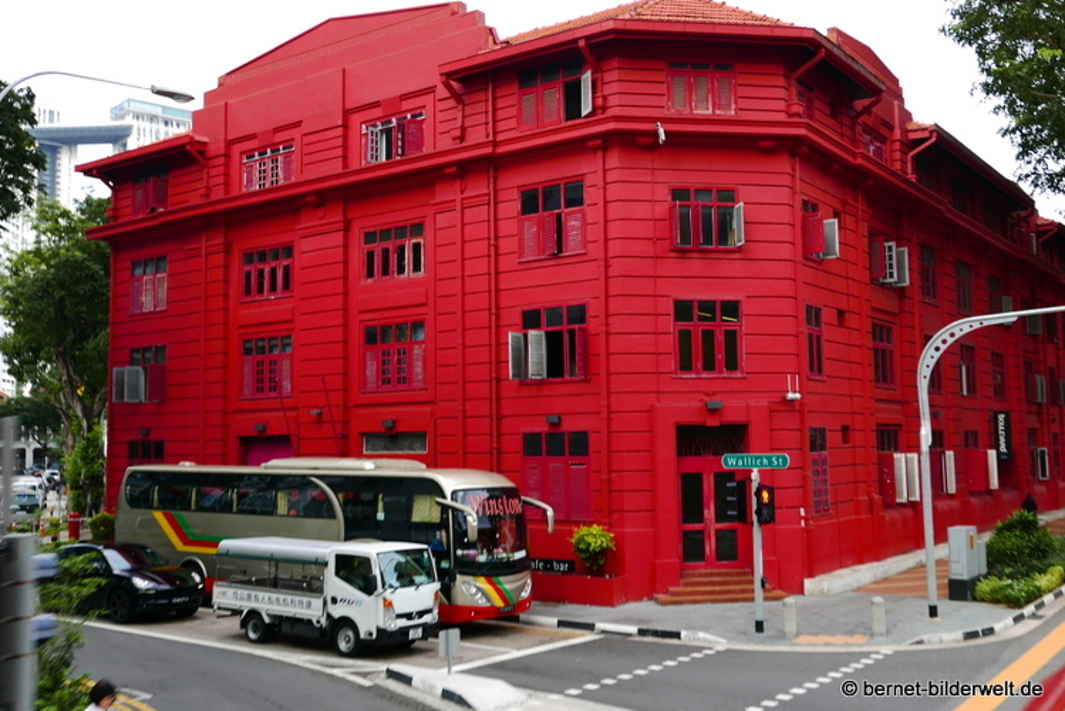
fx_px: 1095
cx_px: 508
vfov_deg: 36.0
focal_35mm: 37
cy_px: 346
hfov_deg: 51.9
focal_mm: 15.9
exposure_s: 1/125
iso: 100
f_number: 4
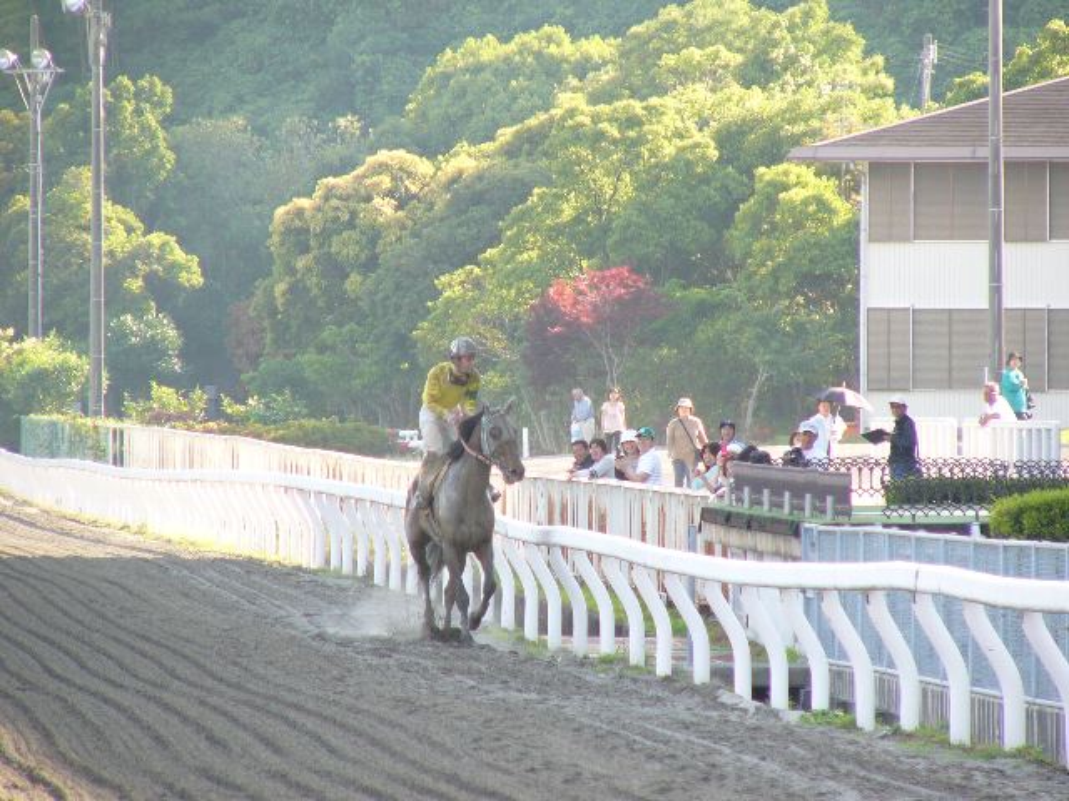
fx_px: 13341
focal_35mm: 432
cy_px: 400
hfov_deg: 4.6
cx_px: 534
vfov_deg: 3.4
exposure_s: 1/125
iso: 50
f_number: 4
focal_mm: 72
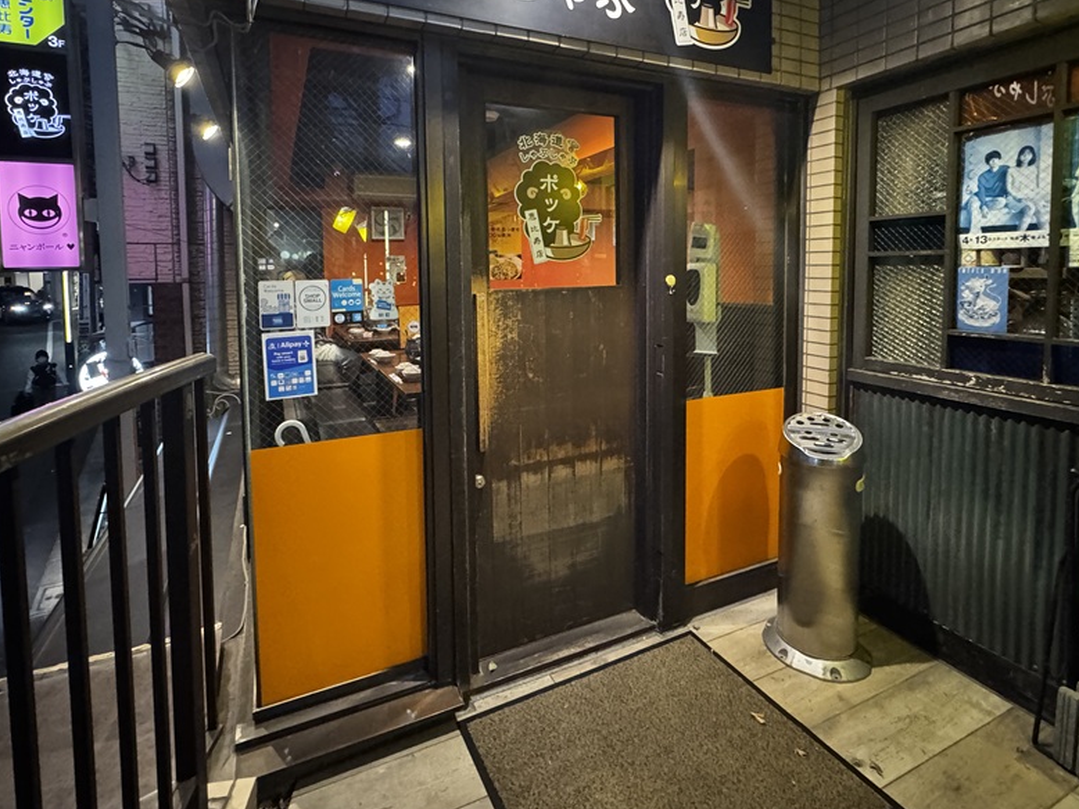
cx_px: 523
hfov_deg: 87.7
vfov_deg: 70.4
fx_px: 561
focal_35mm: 18
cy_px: 301
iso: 1250
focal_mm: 2.22
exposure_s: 1/33
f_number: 2.2
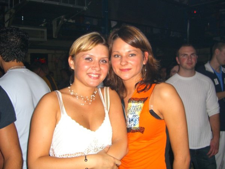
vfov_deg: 37.7
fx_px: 247
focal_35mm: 38
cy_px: 84
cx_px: 112
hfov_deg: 49.0
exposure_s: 1/60
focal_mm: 7.9
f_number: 2.8
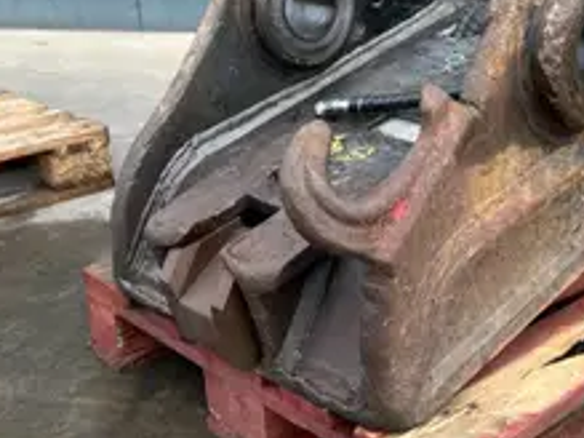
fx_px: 961
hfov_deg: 33.2
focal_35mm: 57
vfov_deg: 25.6
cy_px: 166
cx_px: 432
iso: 40
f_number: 1.5
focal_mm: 5.7
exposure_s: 1/240
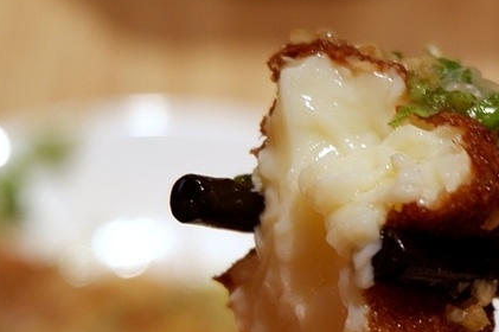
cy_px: 272
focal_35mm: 95
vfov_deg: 14.3
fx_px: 1316
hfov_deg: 21.0
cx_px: 443
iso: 800
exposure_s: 1/70
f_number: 4.7
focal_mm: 31
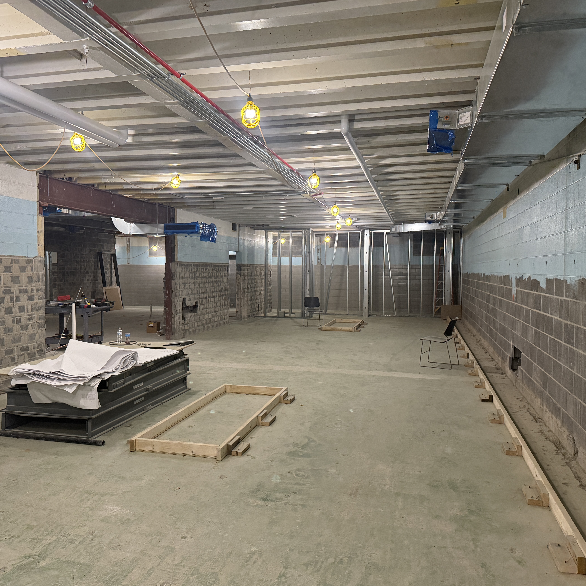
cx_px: 261
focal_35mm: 29
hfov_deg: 55.5
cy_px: 292
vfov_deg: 55.6
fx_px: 555
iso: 320
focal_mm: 6.76
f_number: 1.78
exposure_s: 1/60
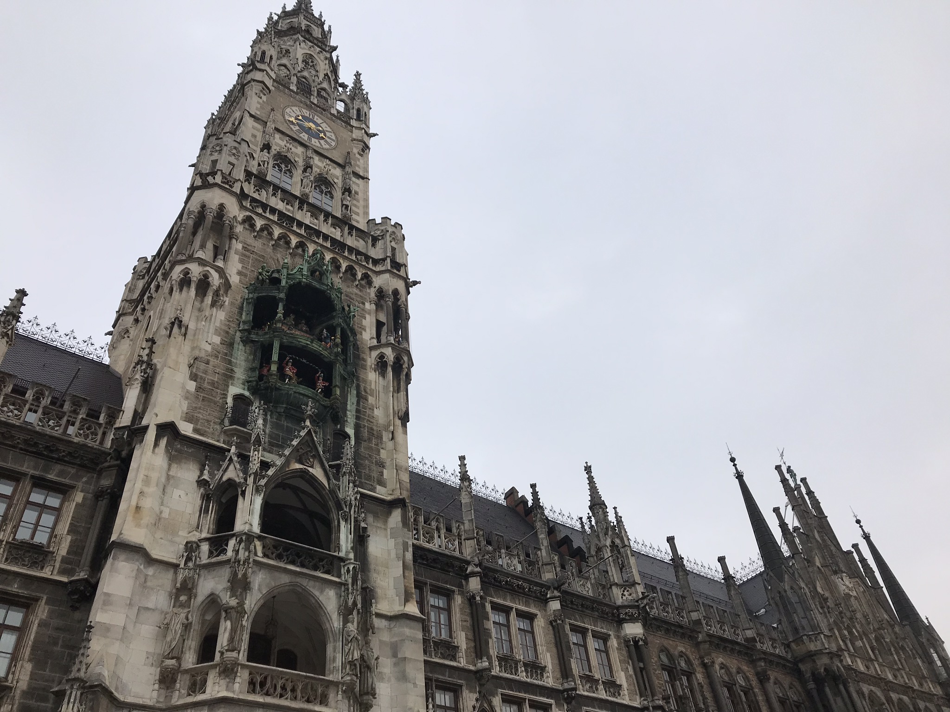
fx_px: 768
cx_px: 475
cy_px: 356
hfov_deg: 63.4
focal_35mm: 28
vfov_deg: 49.7
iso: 20
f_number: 1.8
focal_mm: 3.99
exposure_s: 1/1259
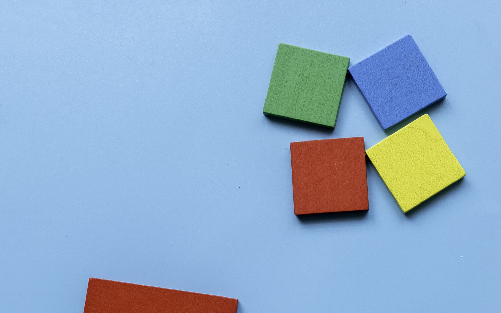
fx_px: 983
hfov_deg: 28.3
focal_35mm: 72
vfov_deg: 17.9
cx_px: 353
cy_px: 272
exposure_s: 1/125
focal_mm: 18.6
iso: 200
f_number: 3.5
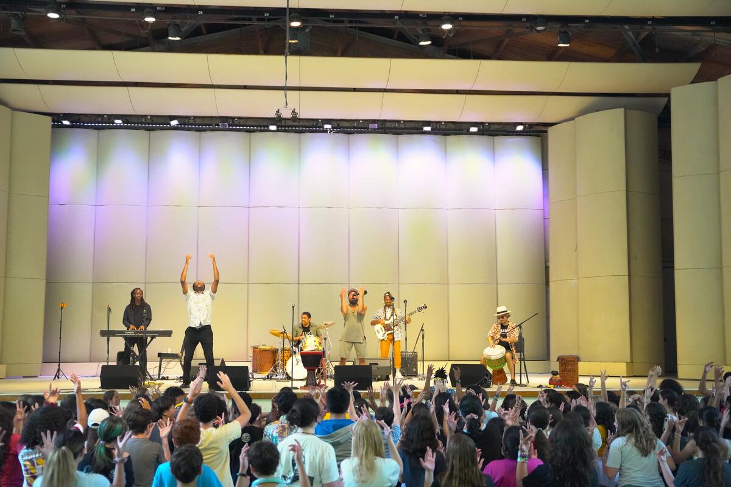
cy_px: 244
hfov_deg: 47.0
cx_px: 366
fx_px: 841
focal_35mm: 41
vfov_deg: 32.3
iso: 12800
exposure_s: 1/2500
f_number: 2.8
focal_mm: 41.4
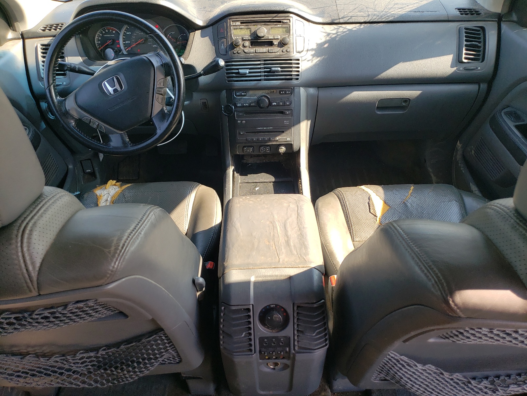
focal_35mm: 26
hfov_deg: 67.3
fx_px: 396
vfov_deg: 53.1
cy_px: 198
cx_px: 264
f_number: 1.5
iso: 50
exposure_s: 1/256
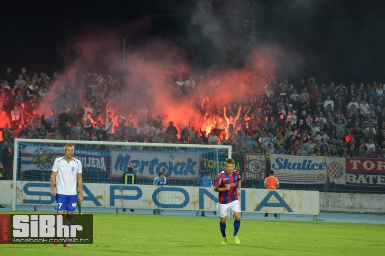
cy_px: 128
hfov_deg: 6.9
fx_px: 3205
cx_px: 192
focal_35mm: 300
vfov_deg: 4.6
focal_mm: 200
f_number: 7.1
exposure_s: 1/100
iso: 1600
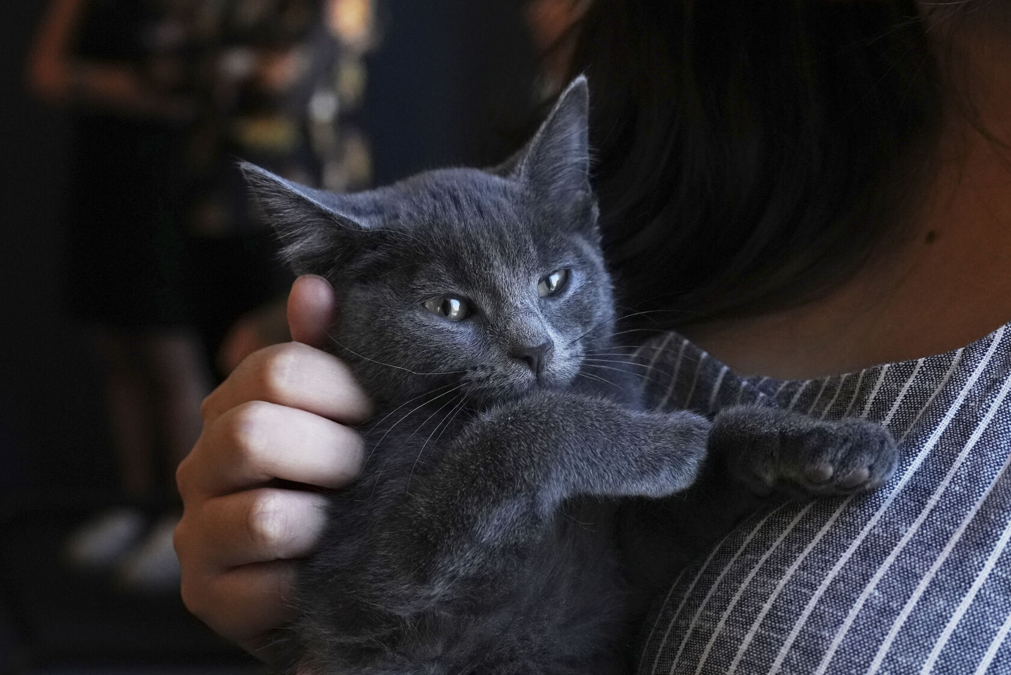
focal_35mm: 73
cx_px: 514
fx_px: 2051
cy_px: 347
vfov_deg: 18.7
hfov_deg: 27.7
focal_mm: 70
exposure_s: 1/200
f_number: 9
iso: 6400
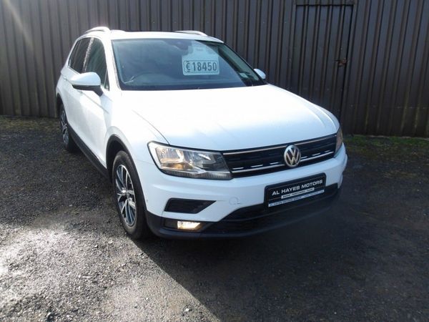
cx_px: 214
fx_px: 335
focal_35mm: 27
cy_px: 161
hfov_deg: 65.3
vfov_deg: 51.4
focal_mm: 4.9
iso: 100
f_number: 3
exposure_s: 1/385
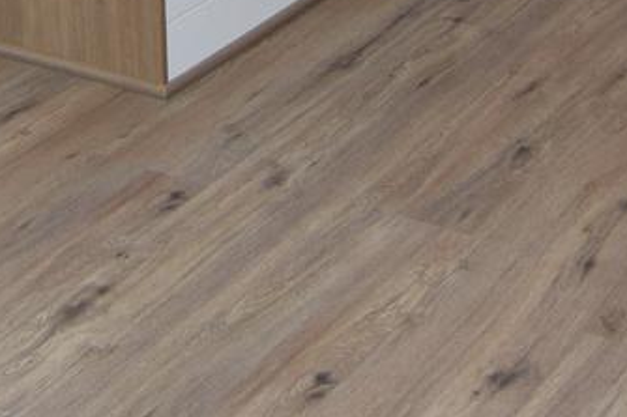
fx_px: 1915
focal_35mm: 110
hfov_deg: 18.4
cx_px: 110
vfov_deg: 11.0
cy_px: -487
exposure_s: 1/125
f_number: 5.6
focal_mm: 12
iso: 400
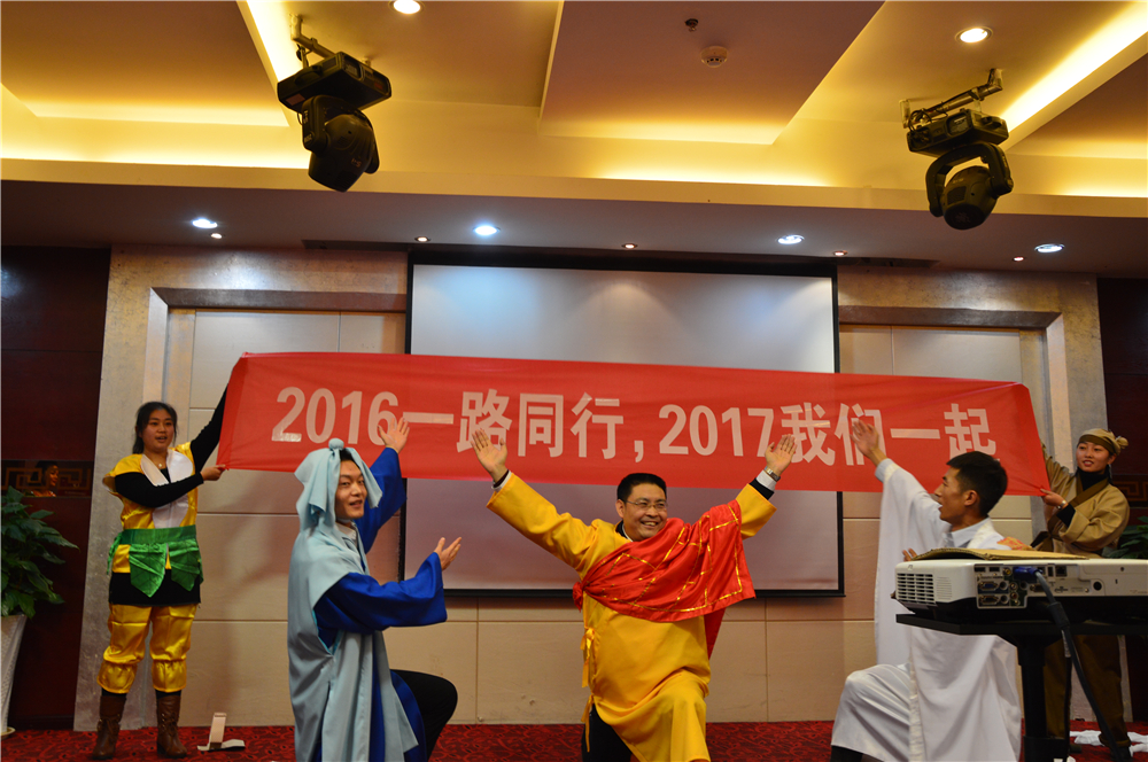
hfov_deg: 57.3
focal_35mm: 33
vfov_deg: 39.9
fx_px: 1051
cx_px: 574
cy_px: 381
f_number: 6.3
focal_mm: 22
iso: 400
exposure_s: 1/20
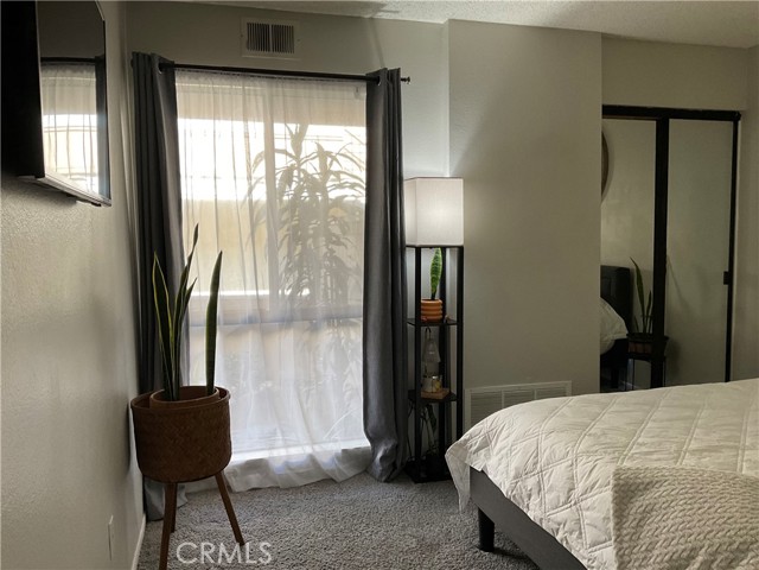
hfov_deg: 61.7
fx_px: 636
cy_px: 285
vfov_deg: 48.2
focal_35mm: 29
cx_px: 380
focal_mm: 3
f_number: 1.8
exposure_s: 1/120
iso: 64
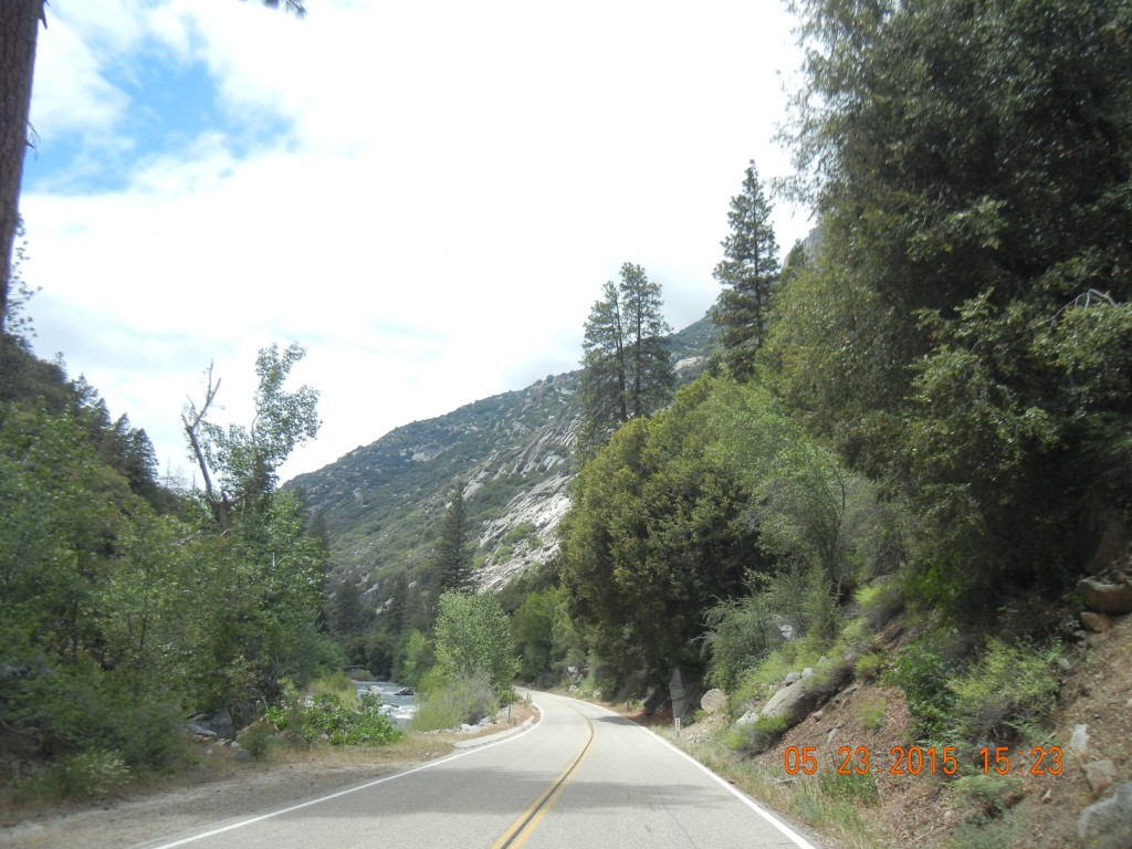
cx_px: 566
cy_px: 424
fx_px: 981
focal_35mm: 30
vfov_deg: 46.8
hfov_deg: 60.0
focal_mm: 5.4
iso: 160
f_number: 7
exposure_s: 1/323
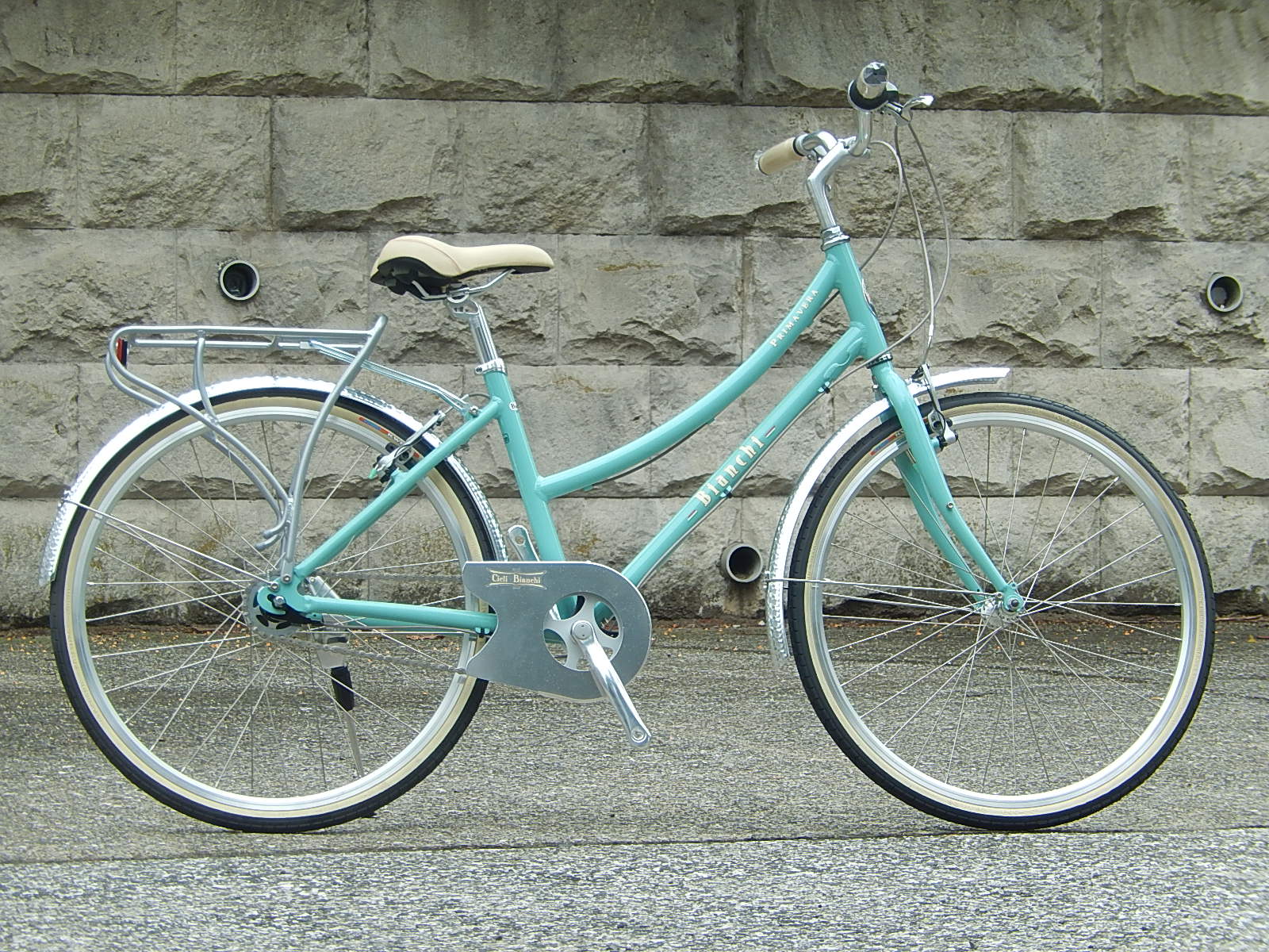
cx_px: 634
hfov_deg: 10.7
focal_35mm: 185
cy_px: 476
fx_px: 6782
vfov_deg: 8.0
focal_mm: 33.3
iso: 125
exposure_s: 1/40
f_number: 5.7
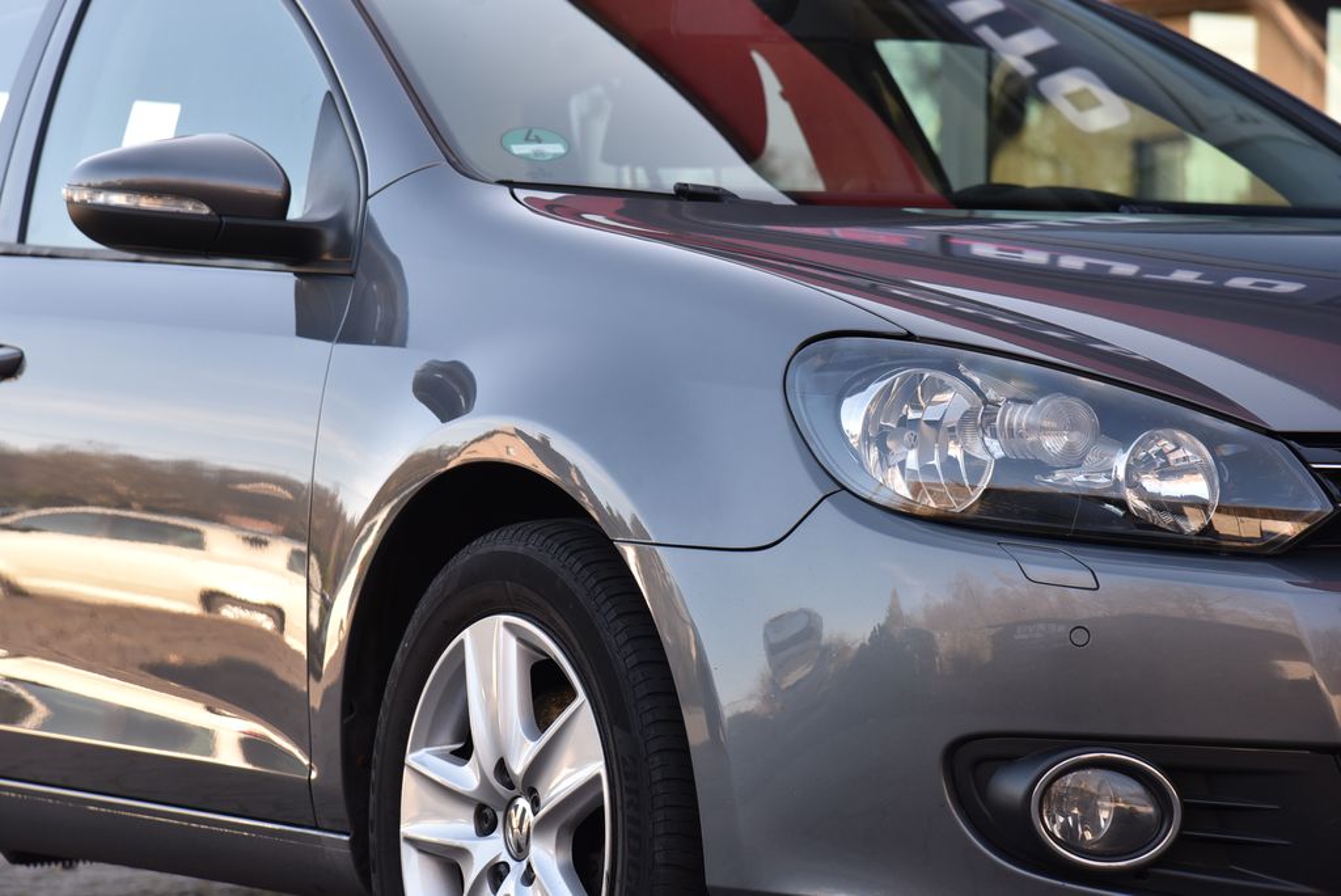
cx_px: 670
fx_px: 4472
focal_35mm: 120
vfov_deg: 11.4
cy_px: 448
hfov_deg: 17.1
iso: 500
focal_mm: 120
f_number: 7.1
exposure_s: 1/200
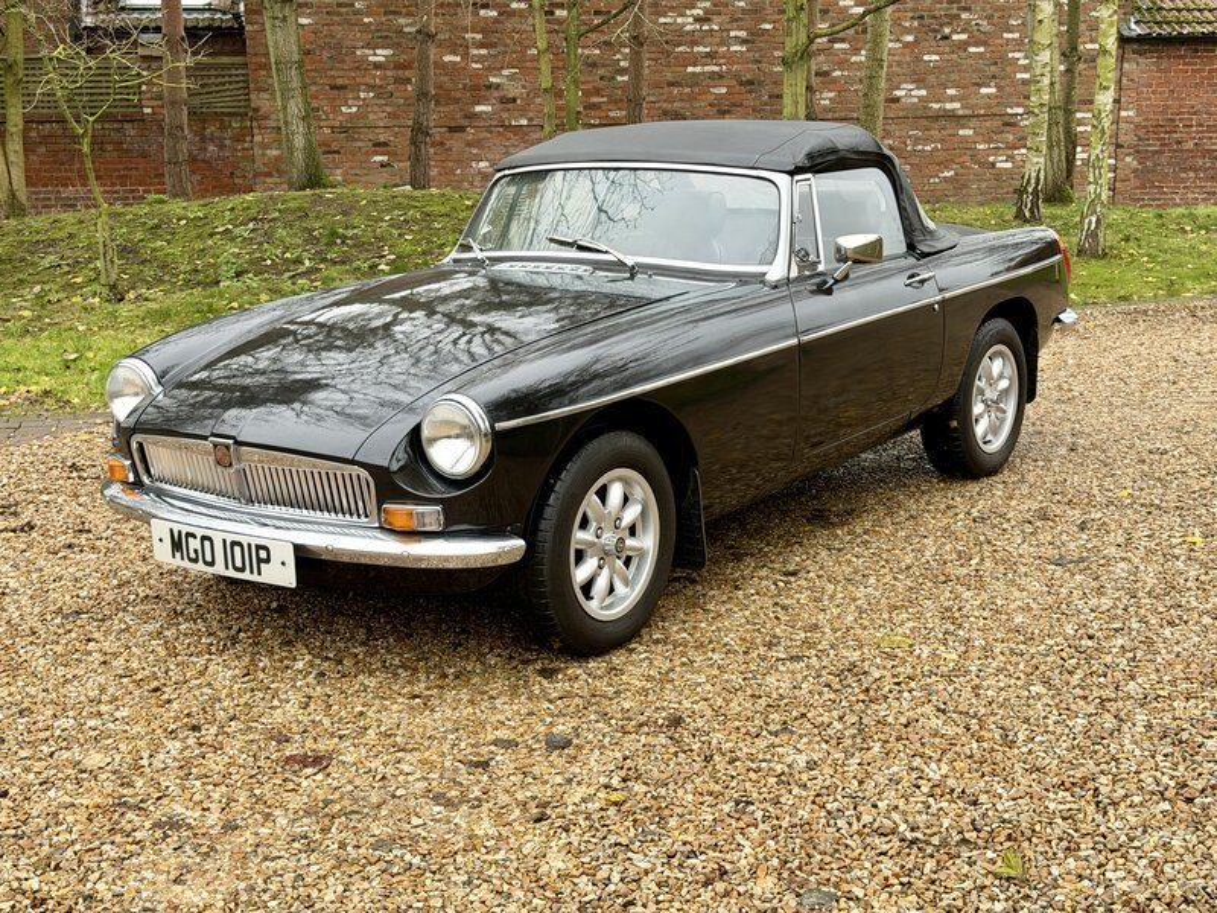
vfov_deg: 30.3
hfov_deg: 39.7
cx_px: 608
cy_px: 456
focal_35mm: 48
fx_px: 1688
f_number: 1.78
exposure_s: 1/172
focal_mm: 6.76
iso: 64
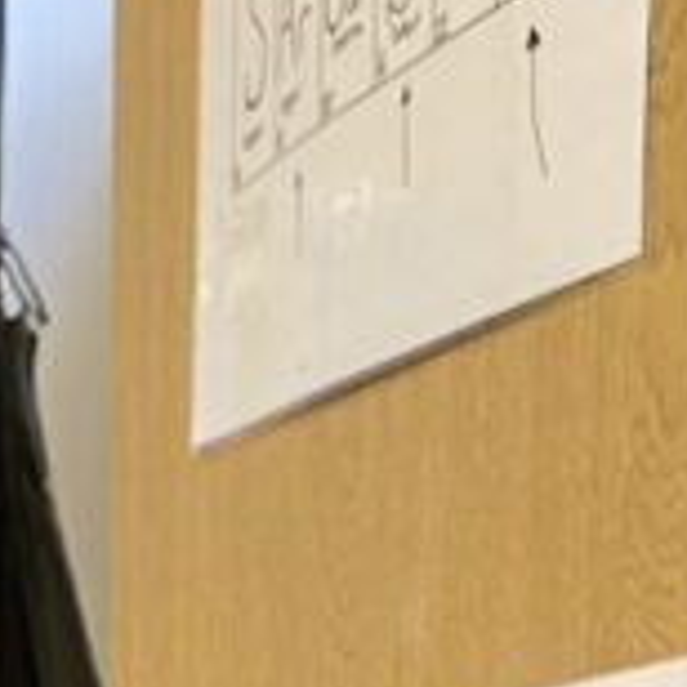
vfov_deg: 9.1
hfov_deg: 11.4
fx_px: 3435
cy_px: 2079
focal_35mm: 153
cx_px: 170
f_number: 1.8
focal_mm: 4.25
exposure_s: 1/50
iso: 64
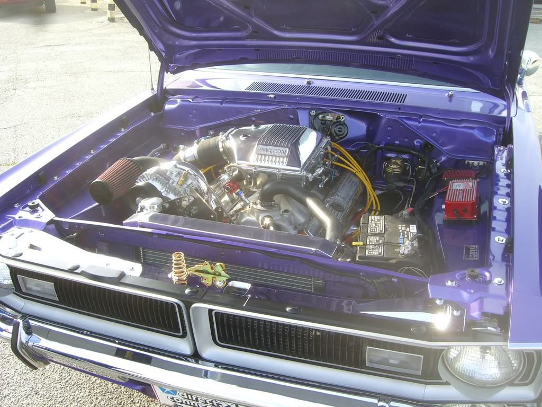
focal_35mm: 38
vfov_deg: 37.7
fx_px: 595
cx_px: 271
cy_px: 204
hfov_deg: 49.0
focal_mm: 7.9
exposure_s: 1/125
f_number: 4
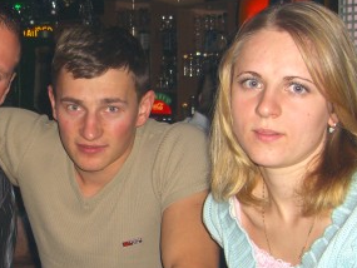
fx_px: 825
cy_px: 204
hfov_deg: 24.1
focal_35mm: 80
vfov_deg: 18.3
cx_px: 79
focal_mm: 7.9
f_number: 2.8
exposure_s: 1/60
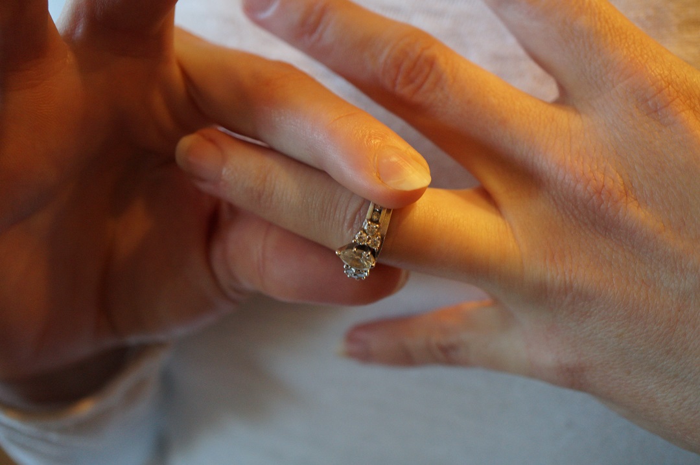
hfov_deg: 43.6
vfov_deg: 29.8
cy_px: 232
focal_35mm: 45
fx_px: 874
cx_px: 350
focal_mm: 30
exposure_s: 1/60
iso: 1250
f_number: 4
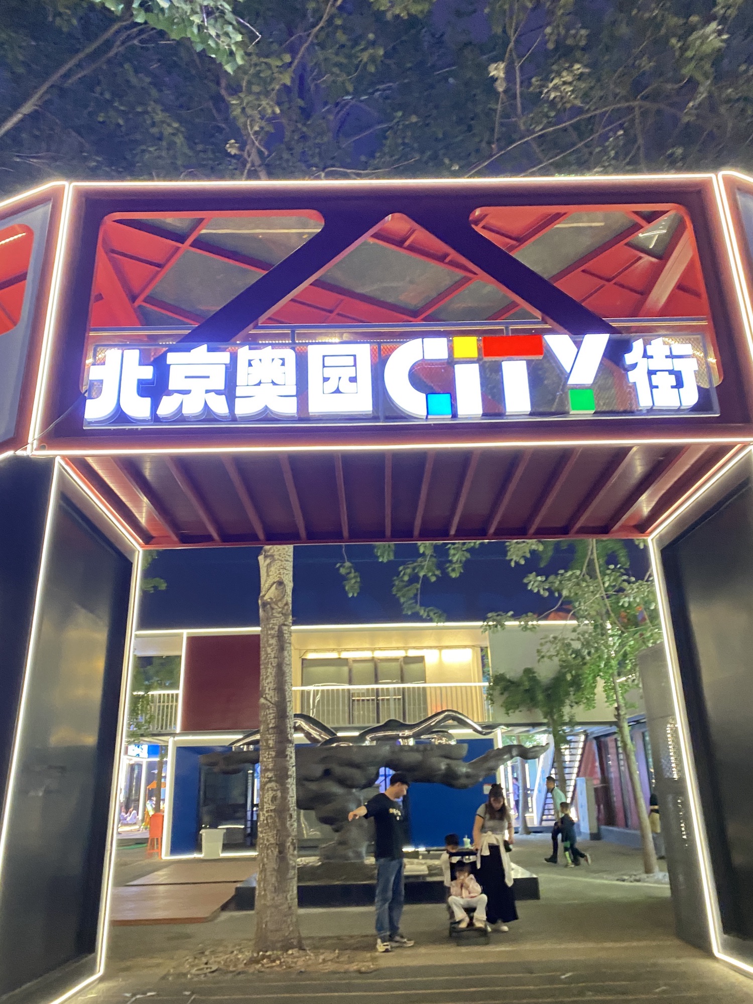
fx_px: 754
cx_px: 376
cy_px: 502
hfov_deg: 53.1
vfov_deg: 67.3
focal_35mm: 26
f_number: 1.8
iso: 400
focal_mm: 4.25
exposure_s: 1/33
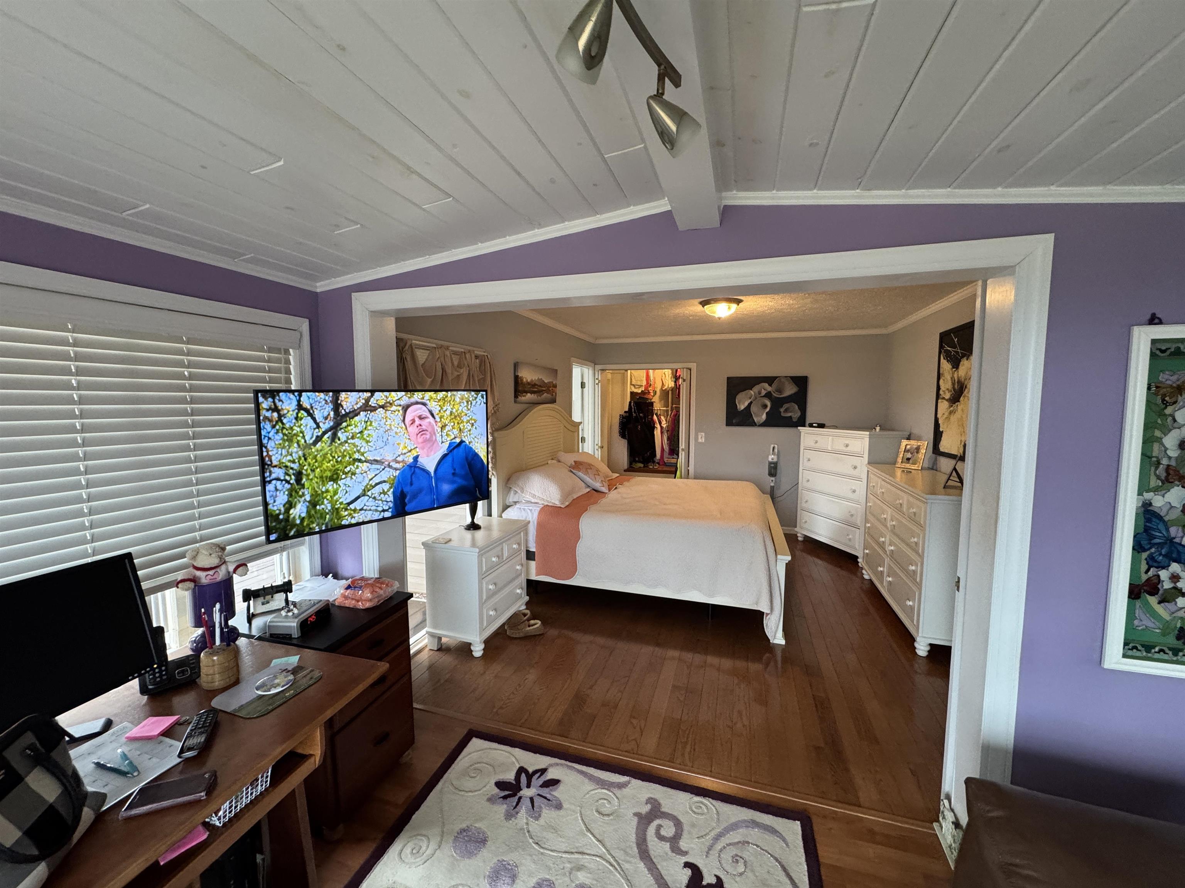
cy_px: 444
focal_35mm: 14
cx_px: 592
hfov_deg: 102.1
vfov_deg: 85.7
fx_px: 479
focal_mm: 2.22
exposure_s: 1/60
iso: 250
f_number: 2.2
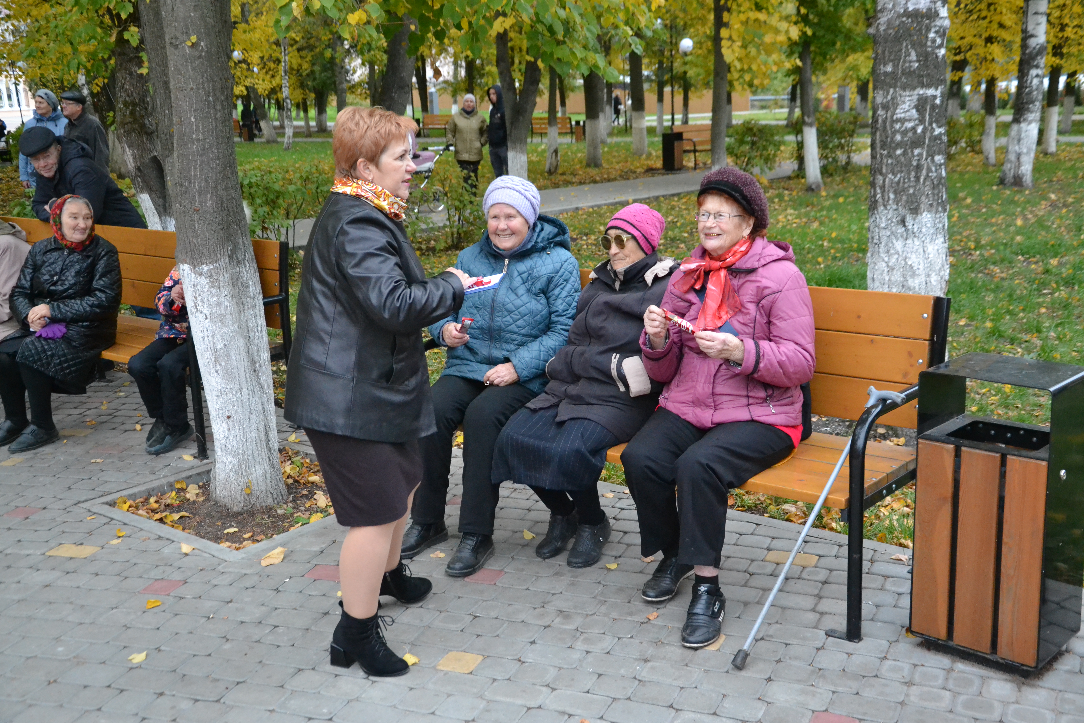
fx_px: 1174
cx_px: 542
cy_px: 362
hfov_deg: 49.6
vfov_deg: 34.2
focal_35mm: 39
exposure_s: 1/400
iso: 3200
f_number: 4
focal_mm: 26
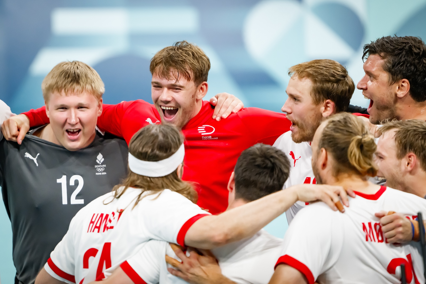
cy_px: 142
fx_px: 6626
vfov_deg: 2.5
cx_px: 213
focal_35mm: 560
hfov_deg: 3.7
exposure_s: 1/2500
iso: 6400
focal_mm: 560
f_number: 4
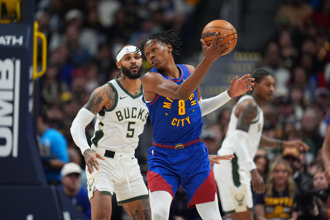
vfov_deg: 3.4
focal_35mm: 400
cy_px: 110
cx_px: 165
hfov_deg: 5.2
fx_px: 3667
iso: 5000
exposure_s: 1/2000
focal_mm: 400
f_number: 3.2
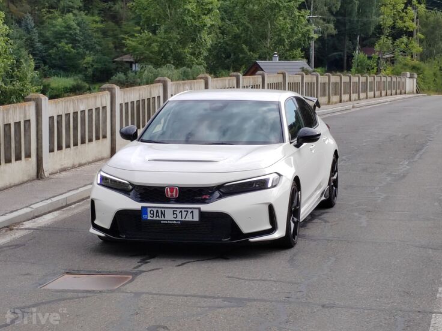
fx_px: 1239
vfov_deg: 15.2
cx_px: 221
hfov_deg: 20.2
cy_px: 166
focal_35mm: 97
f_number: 1.9
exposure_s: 1/1103
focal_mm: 5.52
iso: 100
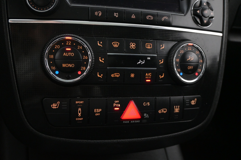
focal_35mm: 37
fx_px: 246
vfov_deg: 36.2
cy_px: 80
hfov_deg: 52.2
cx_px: 120
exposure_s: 1/40
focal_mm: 24.5
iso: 3600
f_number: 4.2
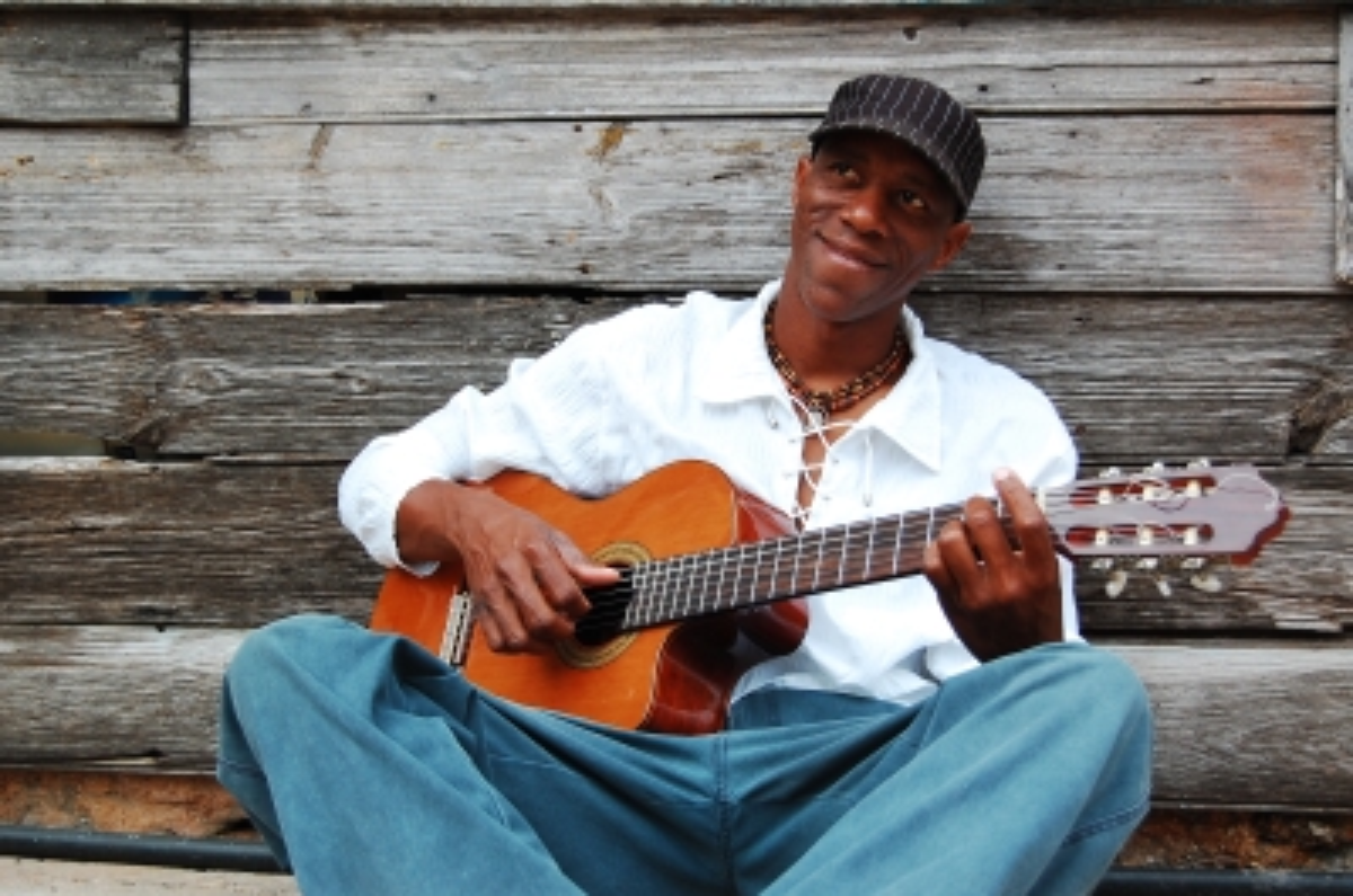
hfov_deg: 35.1
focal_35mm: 57
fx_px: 2138
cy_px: 448
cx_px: 676
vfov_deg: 23.7
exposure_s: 1/100
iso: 200
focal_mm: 38
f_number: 5.6
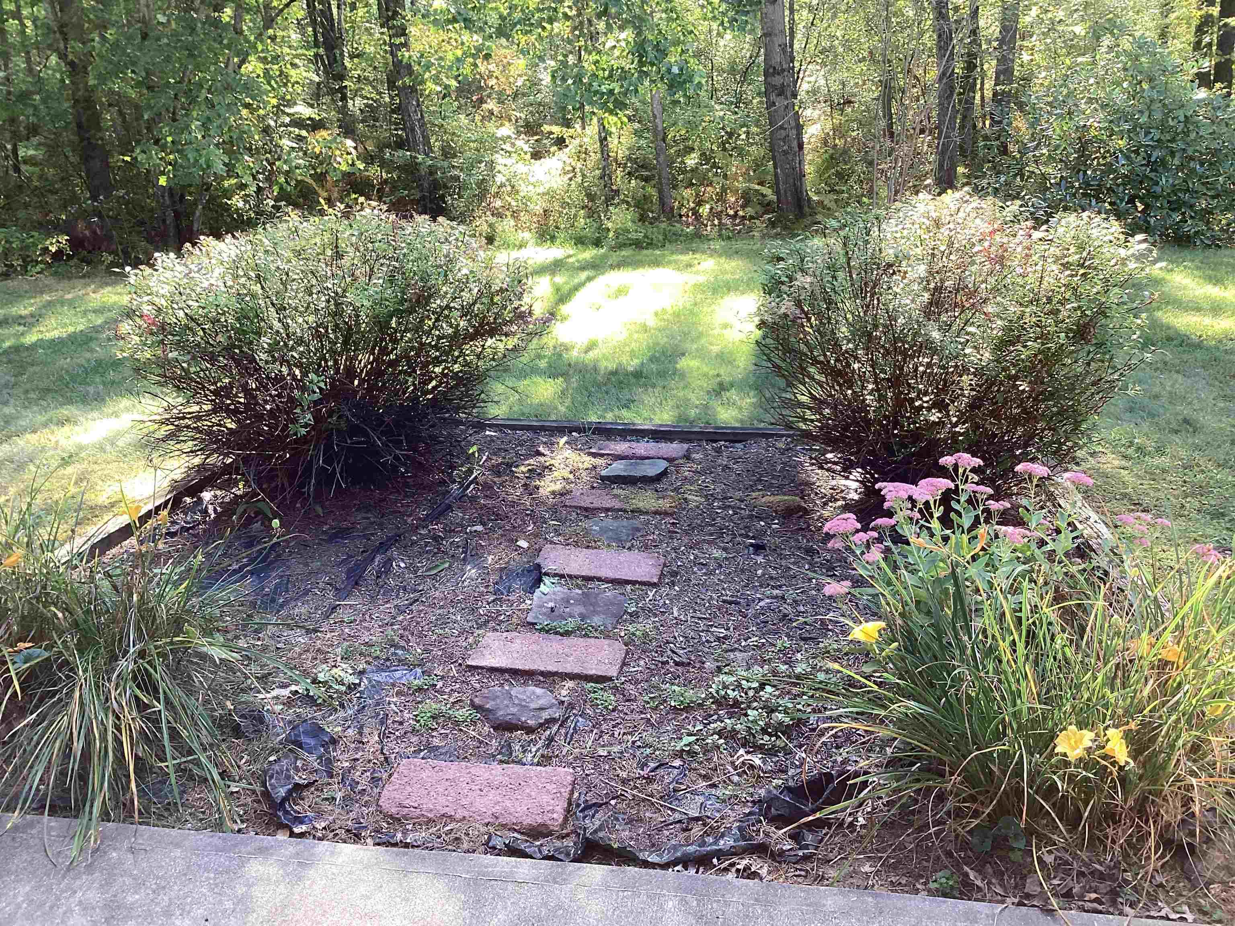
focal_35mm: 31
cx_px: 618
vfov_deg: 45.4
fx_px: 1106
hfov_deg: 58.4
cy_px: 463
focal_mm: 3.3
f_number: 2.4
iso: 64
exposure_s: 1/100
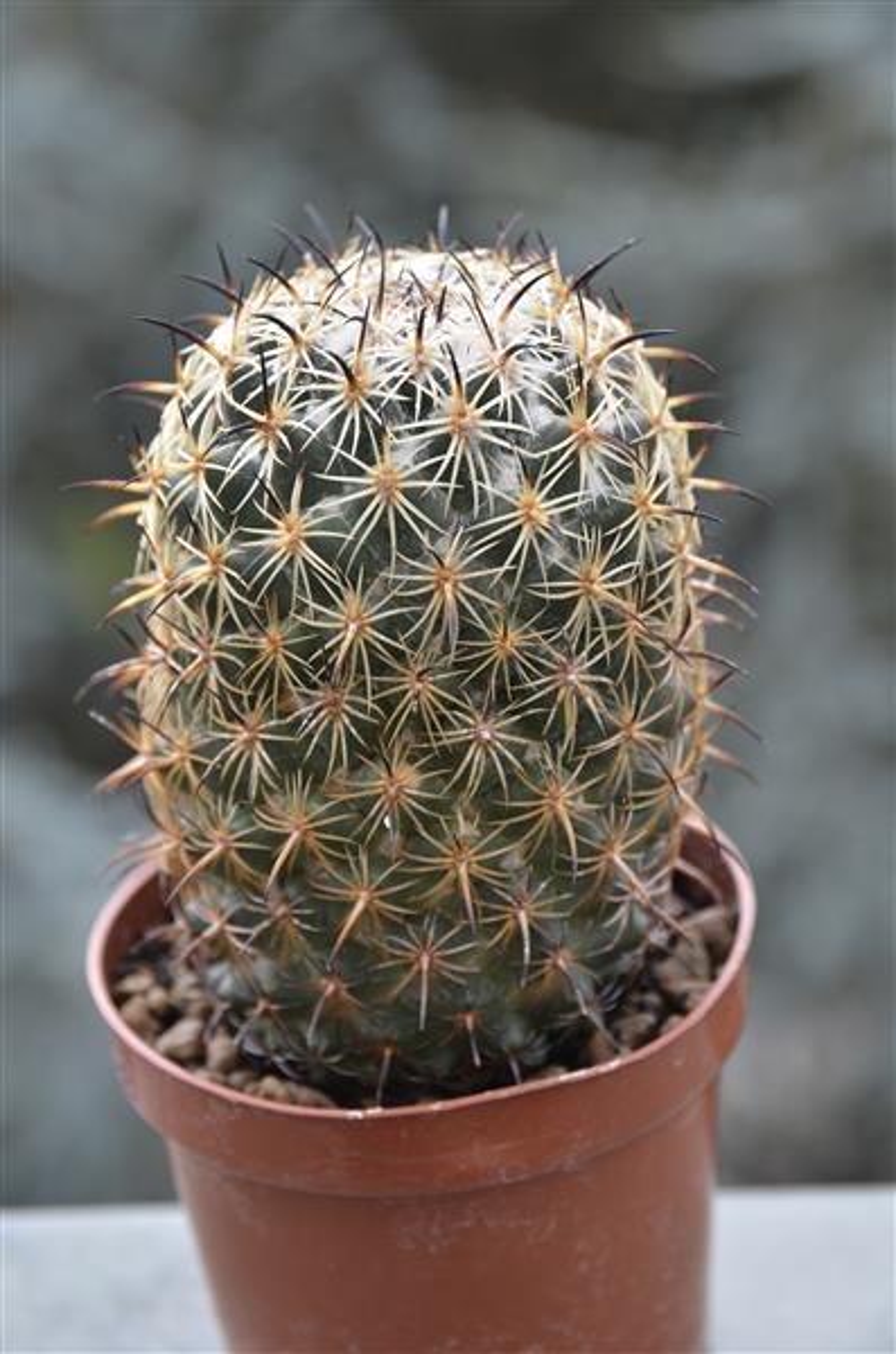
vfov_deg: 19.5
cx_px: 448
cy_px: 677
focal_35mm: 105
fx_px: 3940
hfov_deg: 13.0
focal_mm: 70
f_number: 5
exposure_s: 1/250
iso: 250
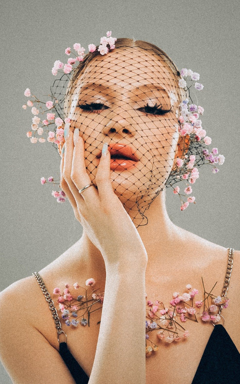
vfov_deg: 38.9
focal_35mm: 52
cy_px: 195
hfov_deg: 24.9
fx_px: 544
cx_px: 124
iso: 200
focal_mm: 50
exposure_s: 1/125
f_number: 9
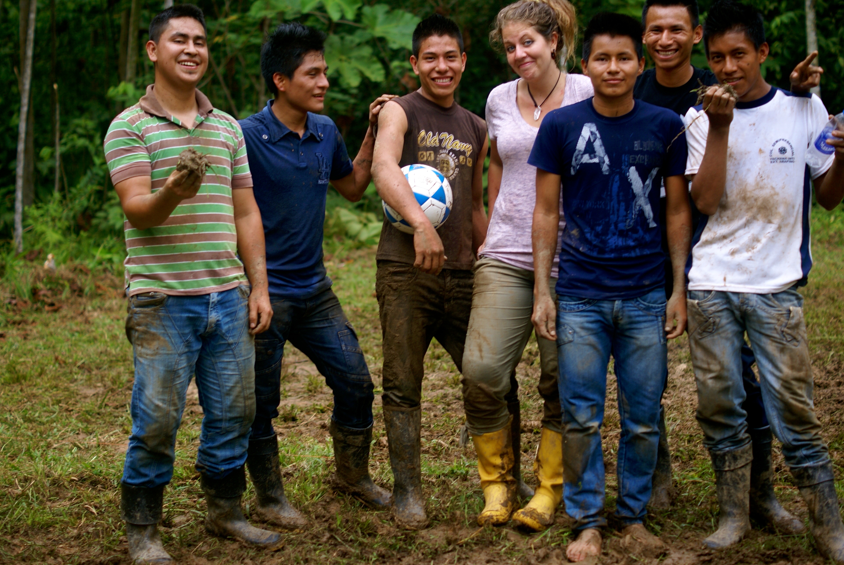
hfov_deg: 27.0
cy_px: 282
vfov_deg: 18.2
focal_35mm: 75
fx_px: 1760
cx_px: 422
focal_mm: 50
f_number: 2.2
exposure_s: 1/100
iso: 100
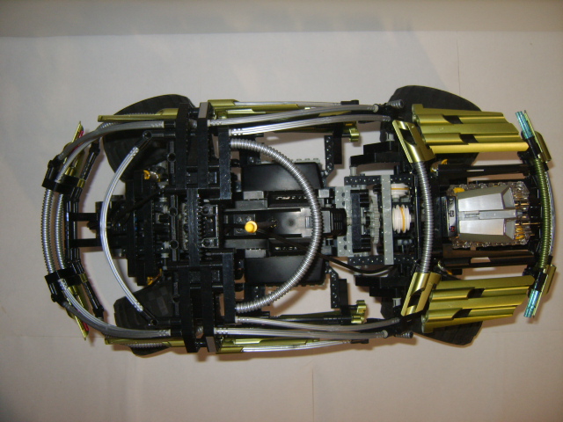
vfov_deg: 40.7
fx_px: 569
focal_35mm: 35
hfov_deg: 52.6
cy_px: 211
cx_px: 282
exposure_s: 1/30
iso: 100
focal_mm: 7.4
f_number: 2.8
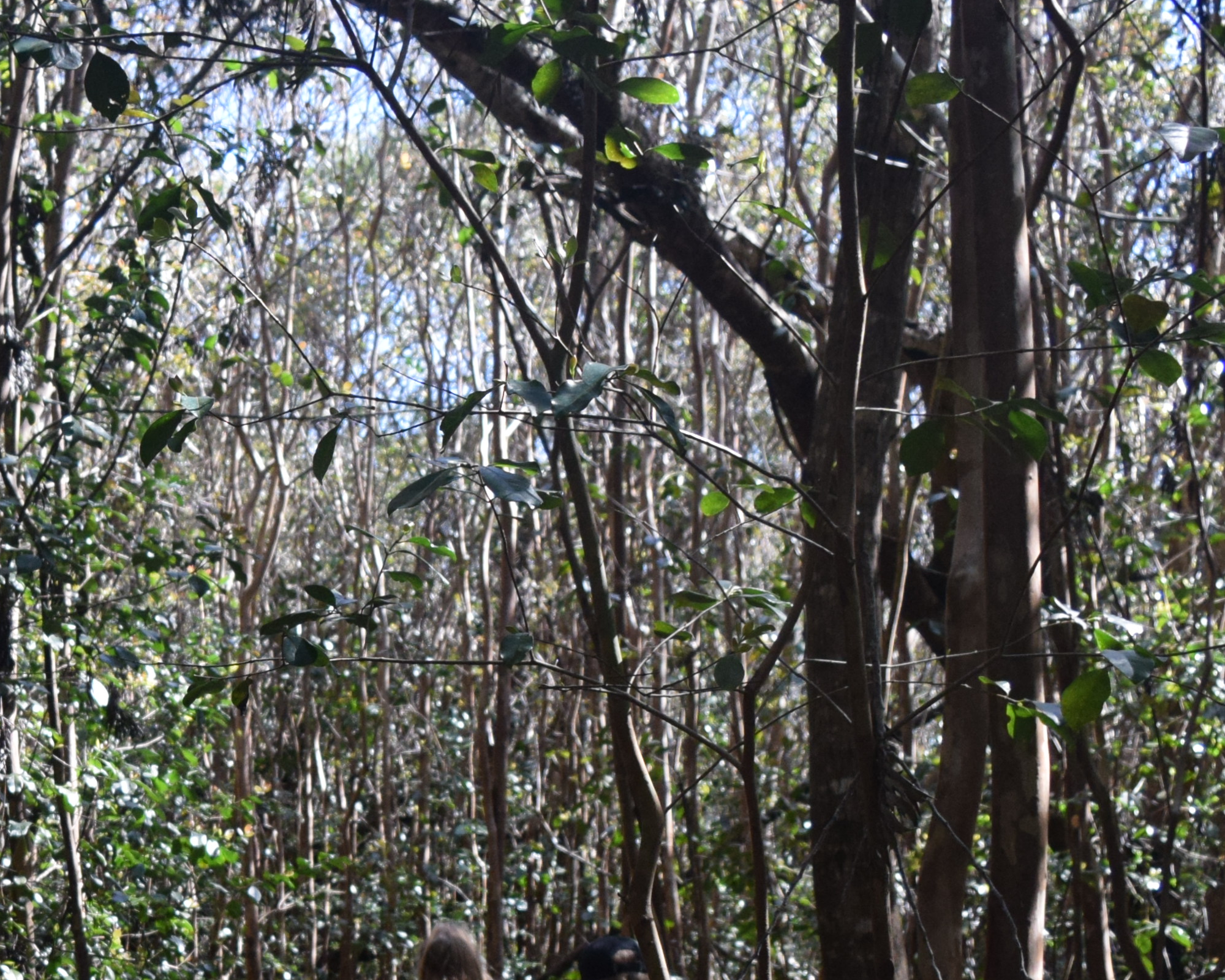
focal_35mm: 76
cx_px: 55
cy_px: 904
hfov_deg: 24.1
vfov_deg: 19.7
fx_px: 2755
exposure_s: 1/500
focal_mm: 18
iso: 1000
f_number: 3.5
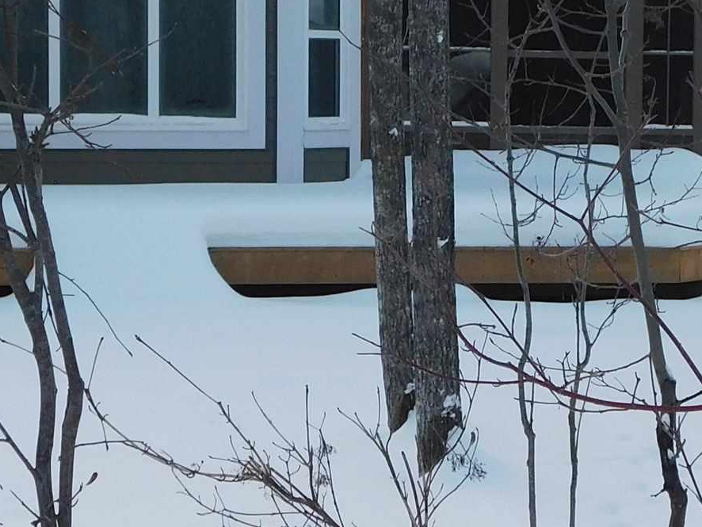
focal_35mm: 156
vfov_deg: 9.5
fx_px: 3164
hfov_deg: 12.6
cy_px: 224
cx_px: 472
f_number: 3.7
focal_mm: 8
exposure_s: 1/80
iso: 125
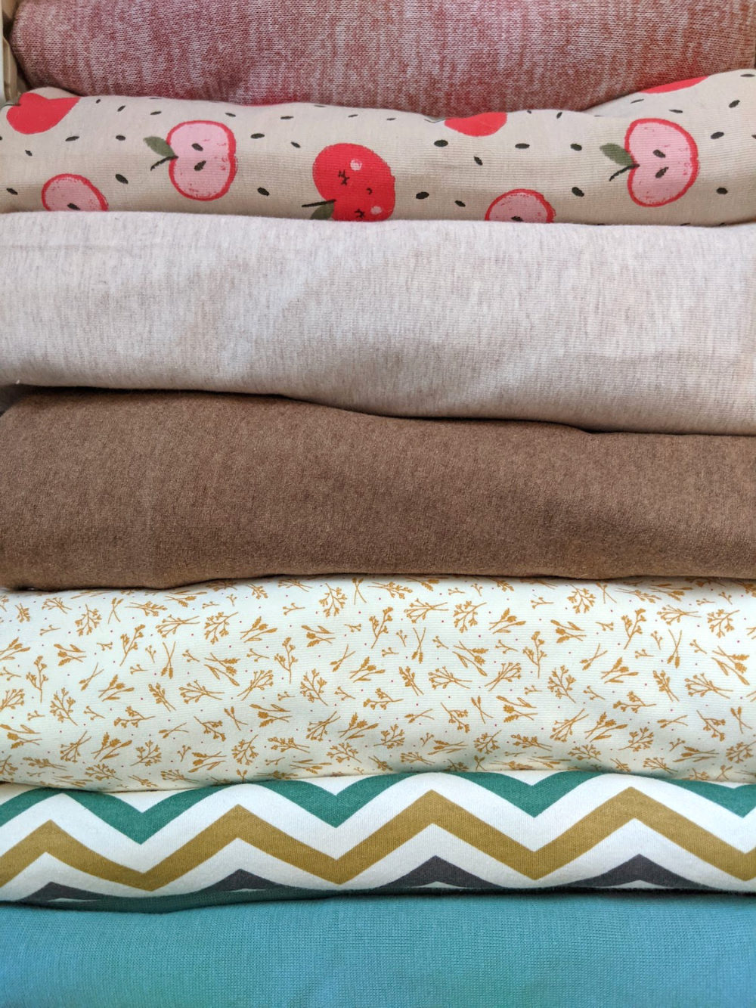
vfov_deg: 65.3
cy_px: 504
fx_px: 786
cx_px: 378
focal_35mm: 27
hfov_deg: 51.4
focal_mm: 4.44
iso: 472
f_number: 1.8
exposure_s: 1/100
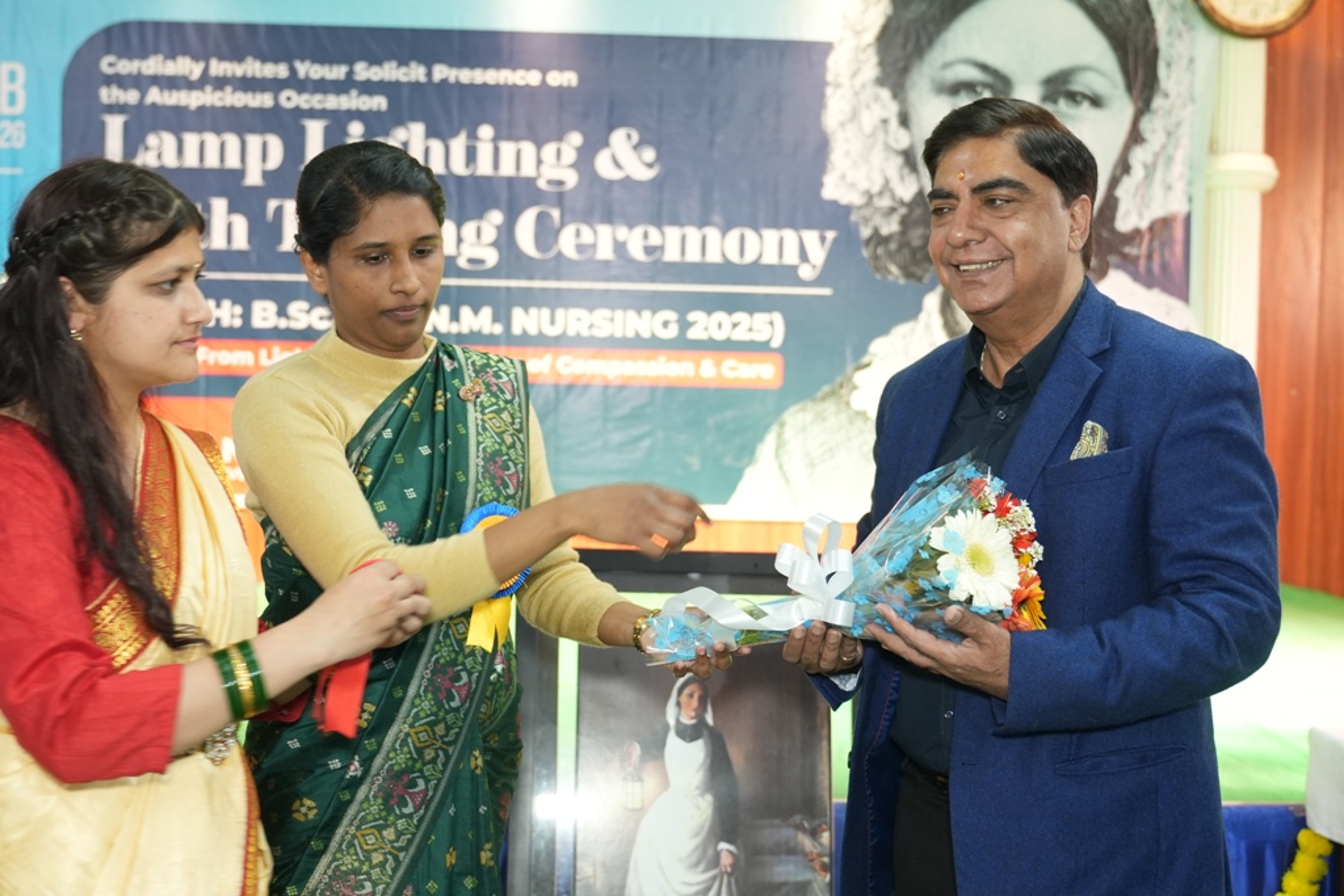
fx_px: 1605
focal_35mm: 43
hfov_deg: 45.4
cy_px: 448
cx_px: 672
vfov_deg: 31.2
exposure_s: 1/80
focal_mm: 29
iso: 1250
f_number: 2.8
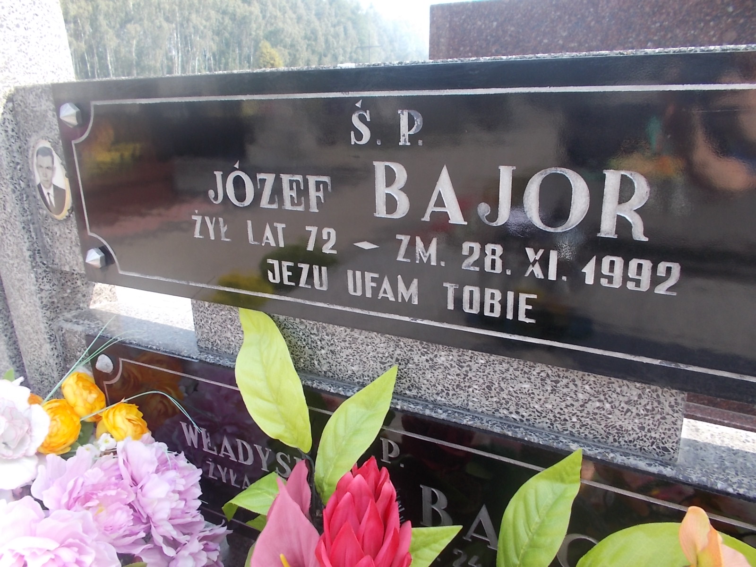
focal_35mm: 26
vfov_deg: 53.1
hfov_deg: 67.3
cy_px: 284
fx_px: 568
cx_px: 378
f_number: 3.2
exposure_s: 1/200
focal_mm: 4.6
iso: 80
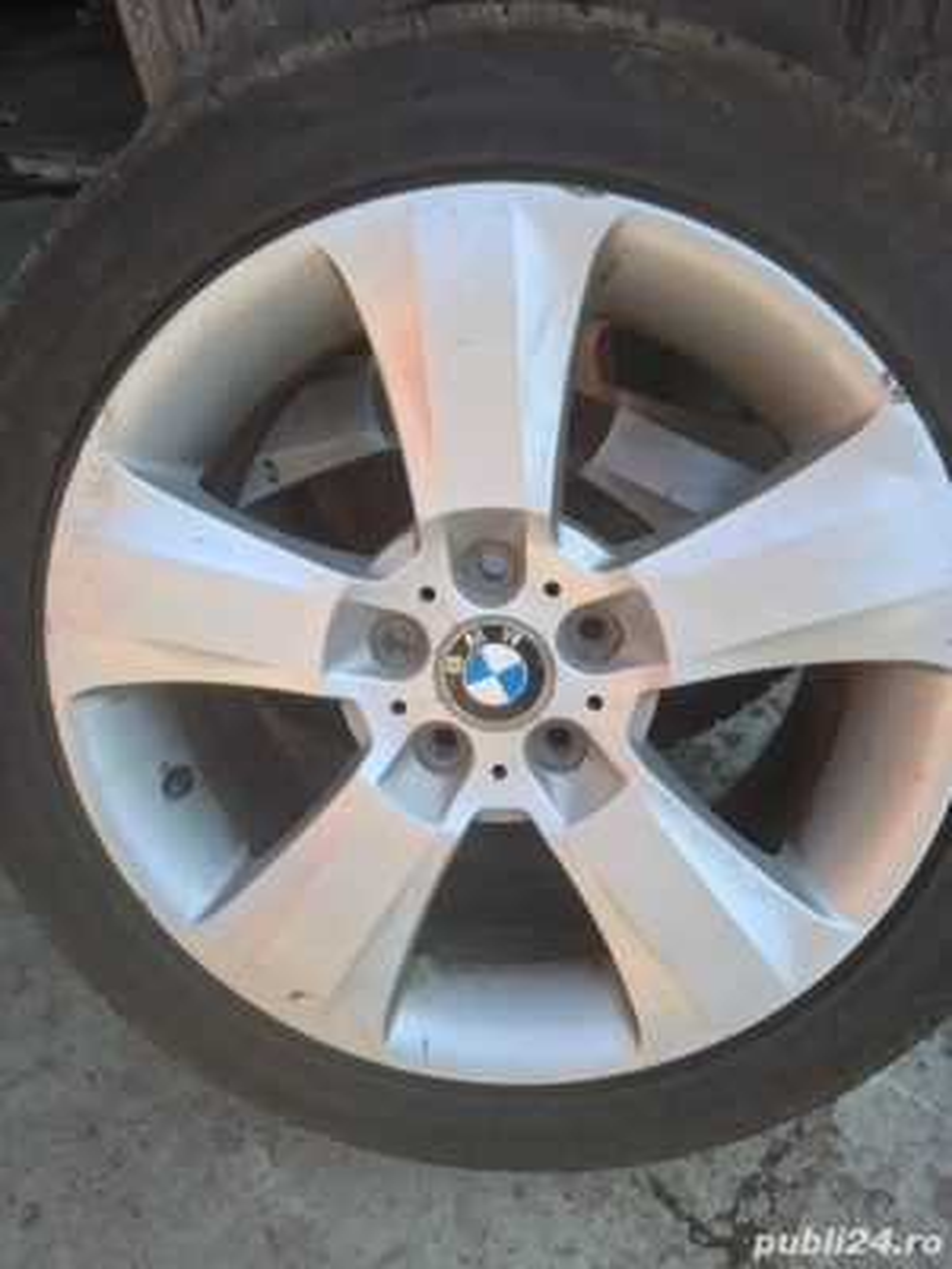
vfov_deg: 73.9
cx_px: 476
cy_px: 634
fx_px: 843
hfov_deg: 58.9
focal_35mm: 23
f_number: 1.8
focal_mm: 5.54
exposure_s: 1/147
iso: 50
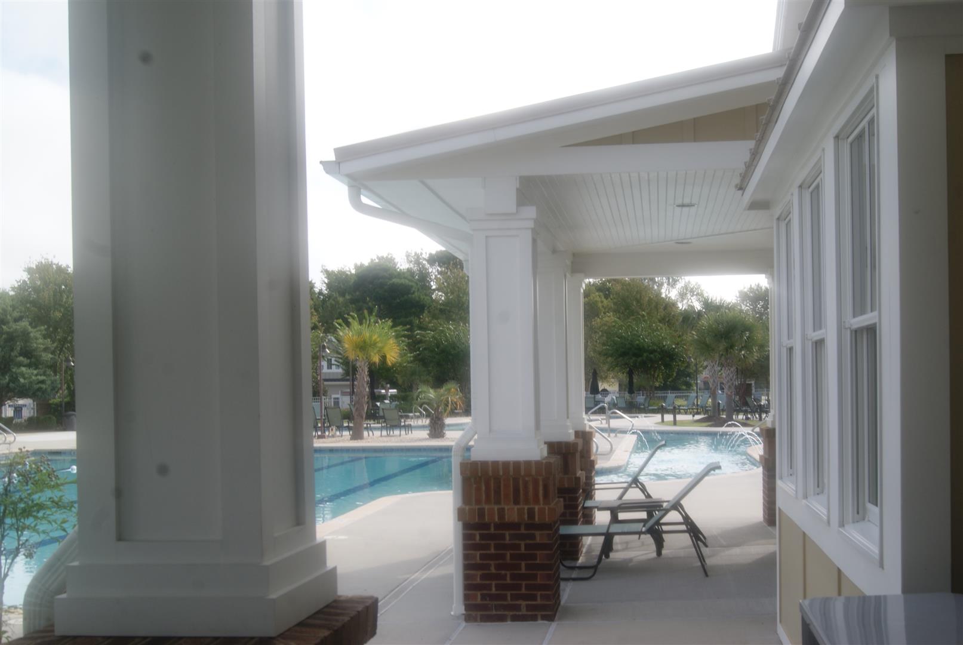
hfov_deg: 43.6
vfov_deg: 30.0
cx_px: 482
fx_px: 1205
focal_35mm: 45
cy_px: 322
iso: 100
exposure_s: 1/80
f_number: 11
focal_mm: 30
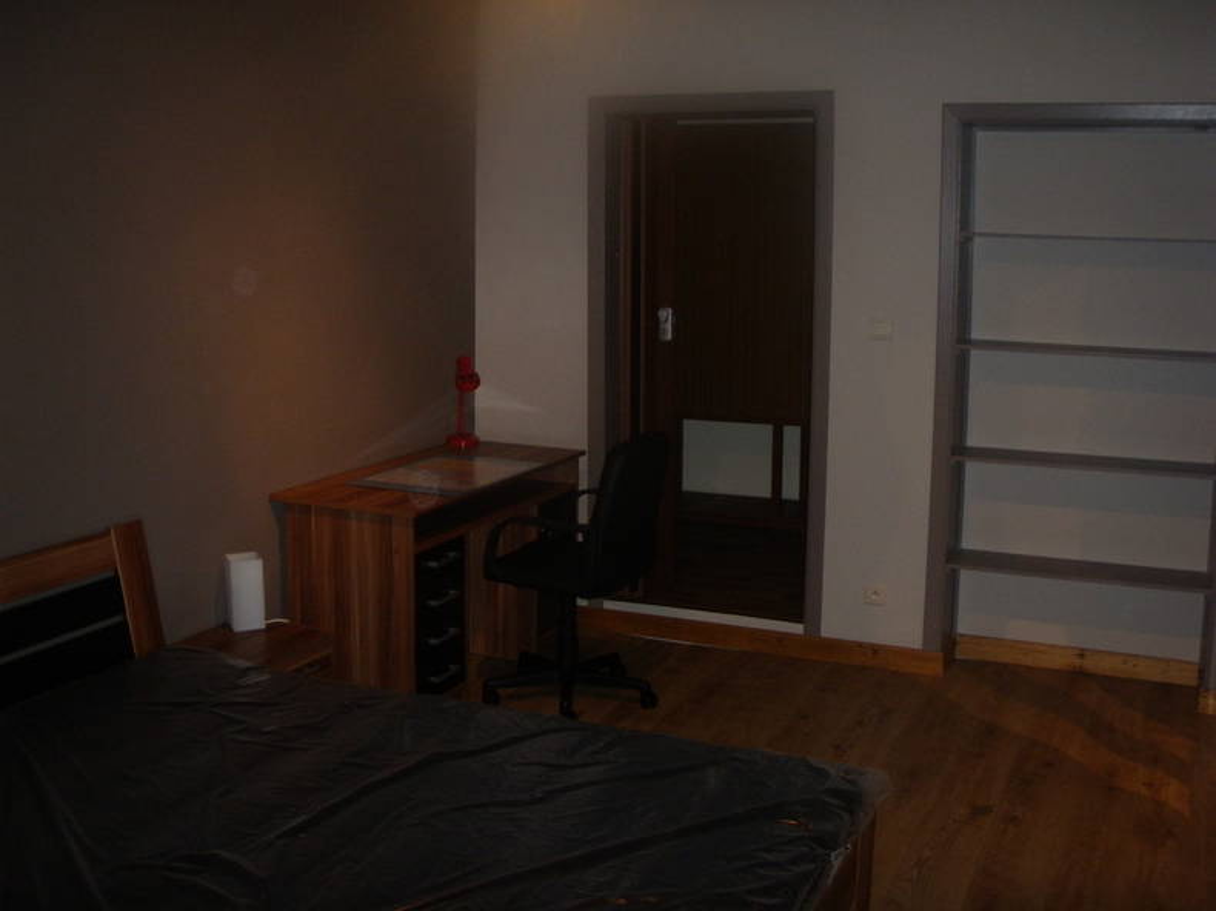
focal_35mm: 38
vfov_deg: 37.7
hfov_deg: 49.0
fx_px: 1334
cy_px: 456
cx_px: 608
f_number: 3.5
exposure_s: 1/30
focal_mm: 6.7
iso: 200
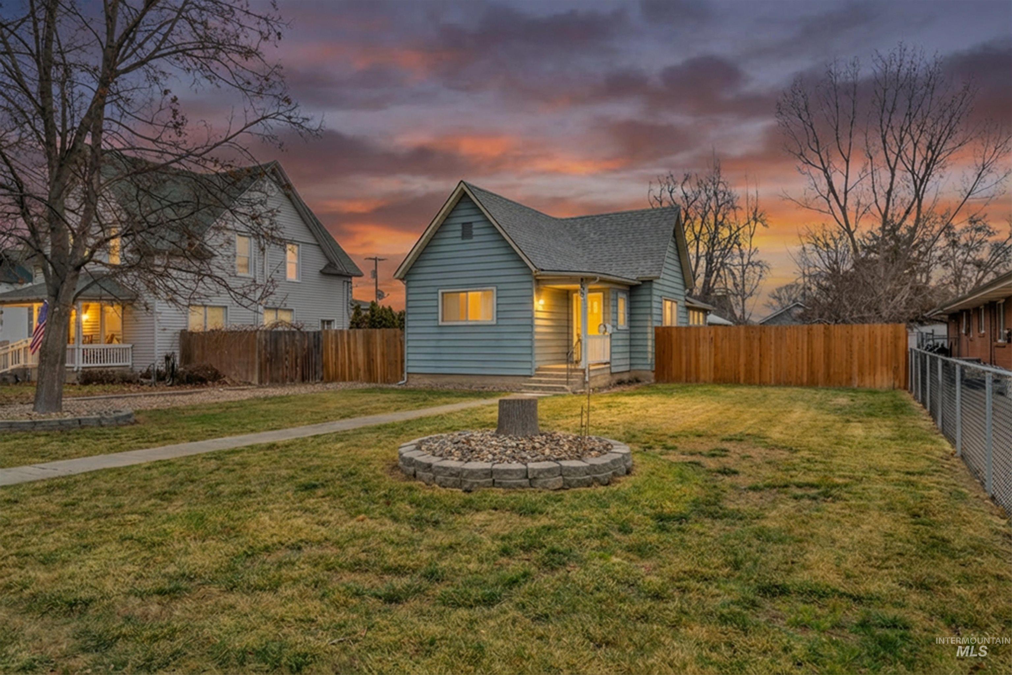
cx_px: 506
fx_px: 675
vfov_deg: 53.1
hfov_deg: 73.7
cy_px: 338
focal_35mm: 24
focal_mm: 24
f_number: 9
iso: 100
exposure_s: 1/30
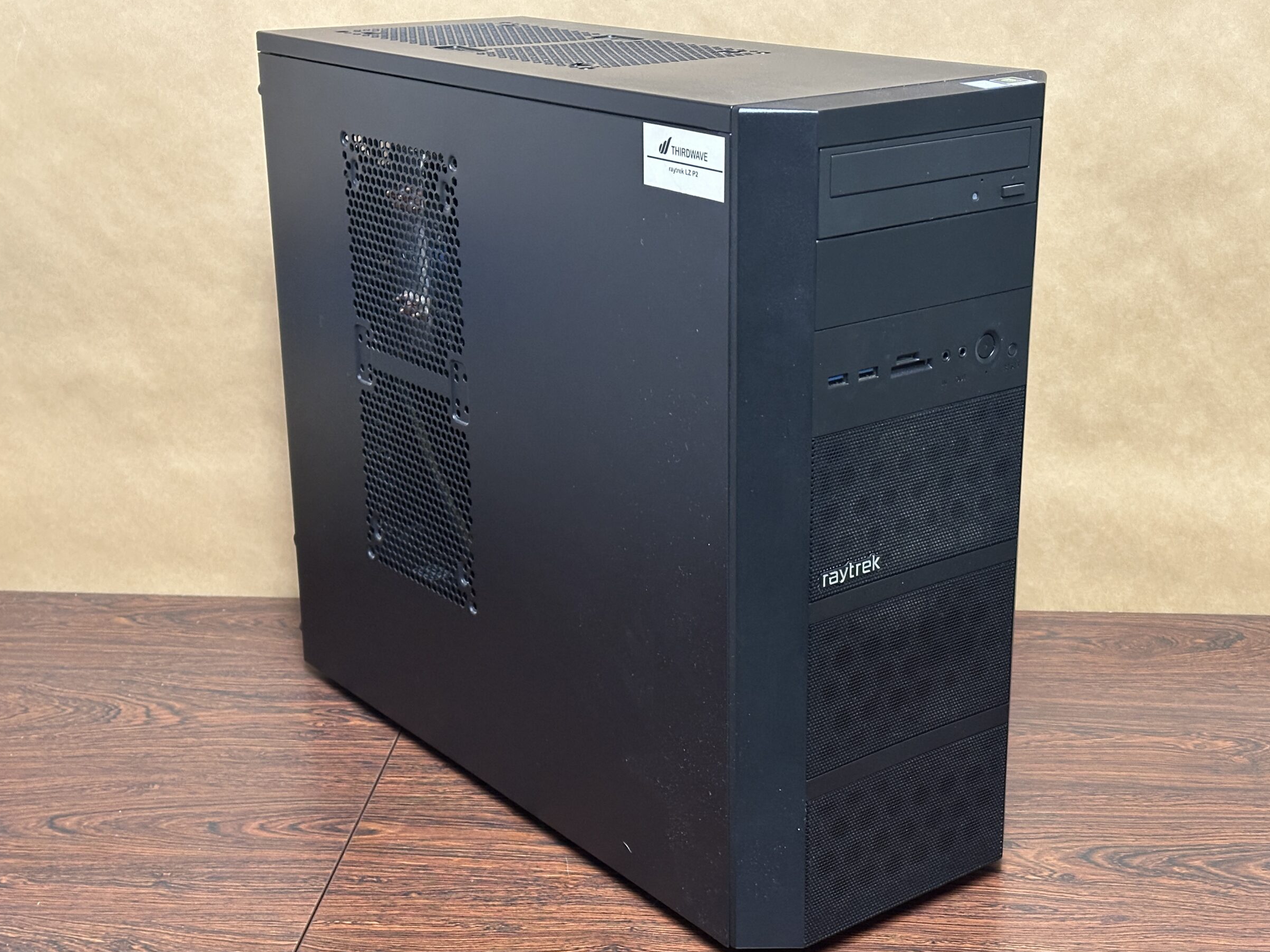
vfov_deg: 28.6
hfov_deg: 37.5
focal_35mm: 51
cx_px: 658
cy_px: 485
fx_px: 1871
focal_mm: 6.86
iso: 500
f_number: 1.78
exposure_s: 1/33
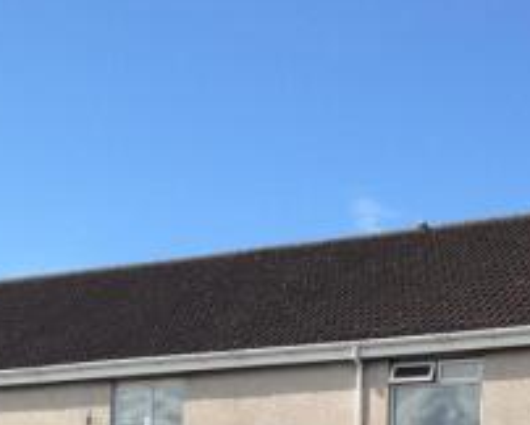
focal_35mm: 93
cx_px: 222
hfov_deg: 20.6
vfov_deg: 16.0
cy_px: 500
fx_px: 1460
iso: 50
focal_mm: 4.12
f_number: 2.4
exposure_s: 1/1063
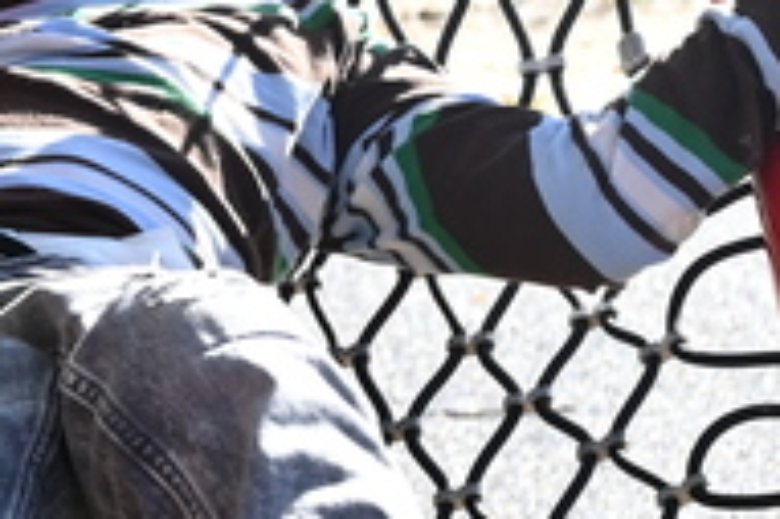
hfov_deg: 8.1
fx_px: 5455
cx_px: -131
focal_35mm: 252
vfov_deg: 5.4
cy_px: -202
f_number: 5.6
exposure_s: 1/250
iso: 200
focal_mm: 47
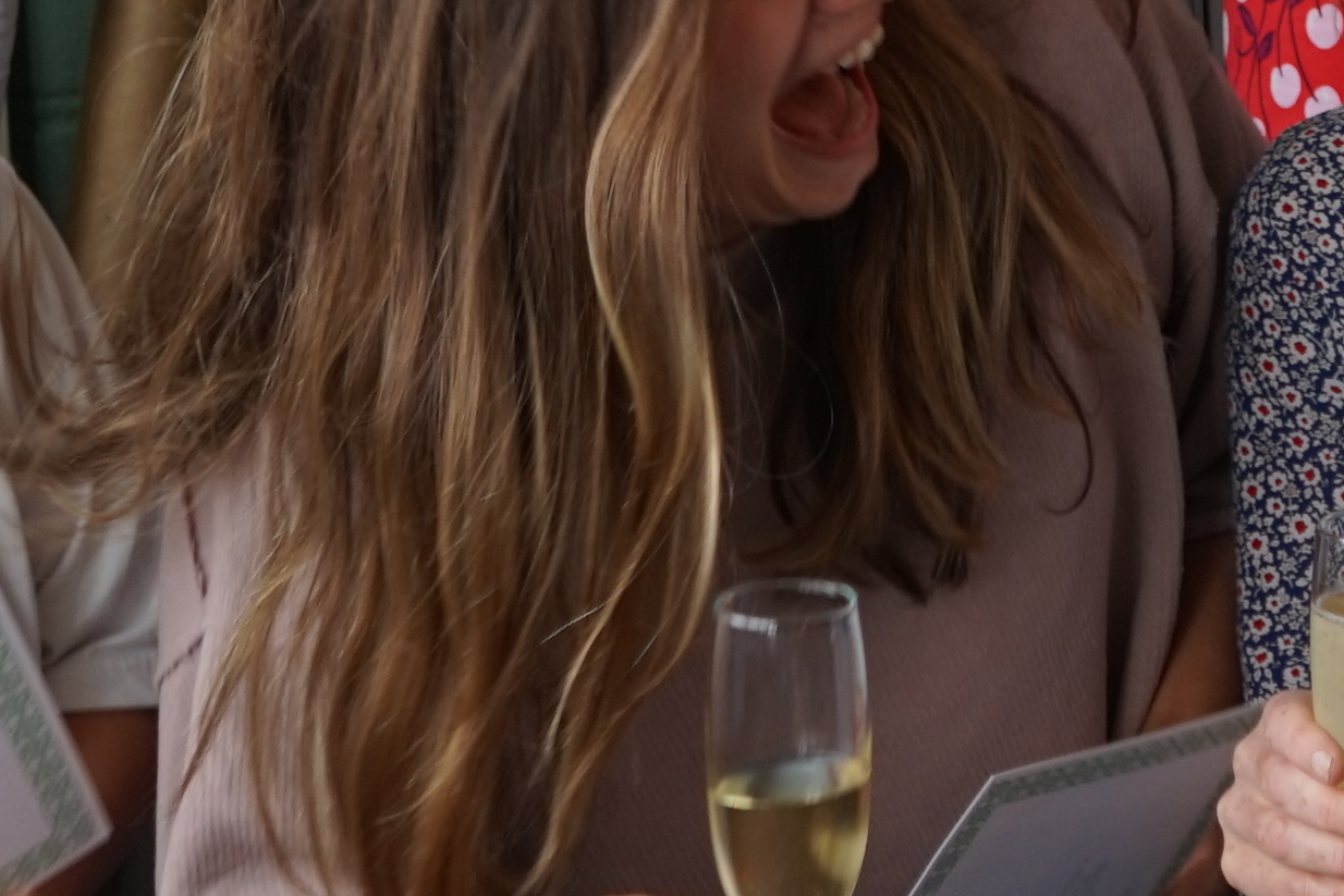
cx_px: 1303
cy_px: -611
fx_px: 6534
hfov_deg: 11.6
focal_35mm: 175
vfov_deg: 7.6
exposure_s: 1/60
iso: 100
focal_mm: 36
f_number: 4
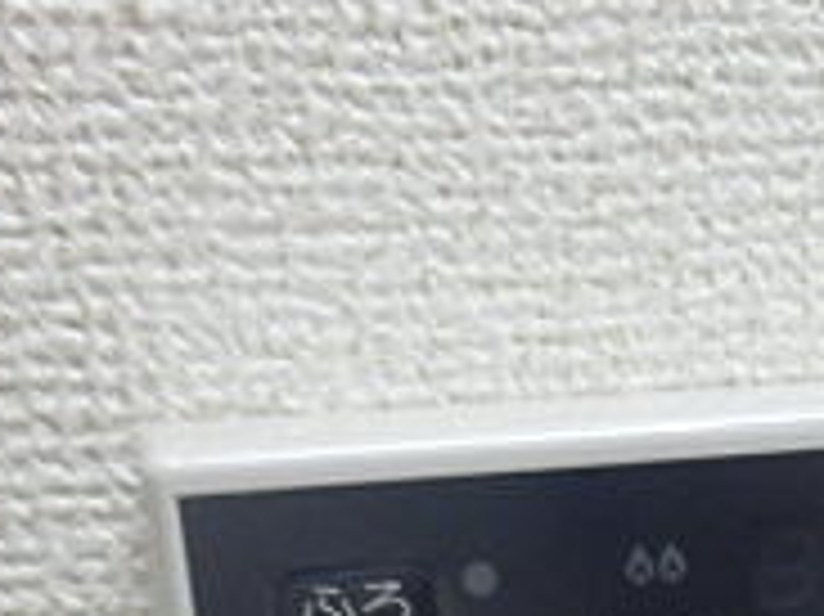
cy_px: 967
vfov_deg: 15.9
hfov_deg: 22.5
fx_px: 1998
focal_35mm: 84
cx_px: 797
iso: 200
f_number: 3
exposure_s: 1/30
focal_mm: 4.2
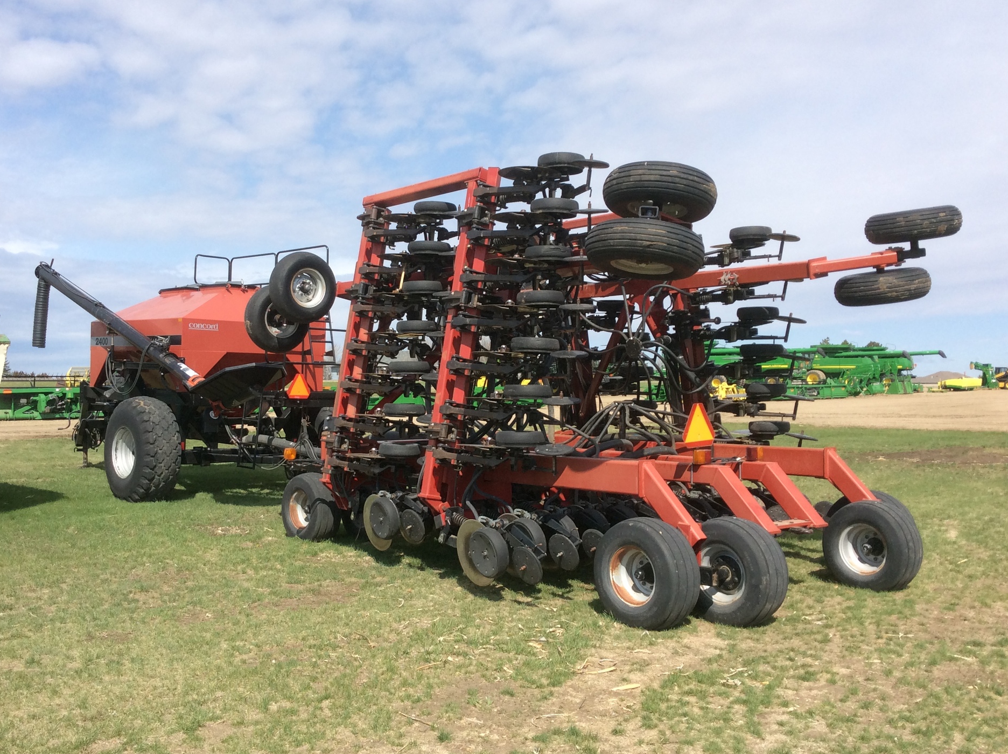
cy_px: 377
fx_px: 1018
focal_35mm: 35
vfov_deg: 40.6
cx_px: 459
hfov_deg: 52.6
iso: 32
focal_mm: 3.3
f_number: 2.4
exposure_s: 1/1395
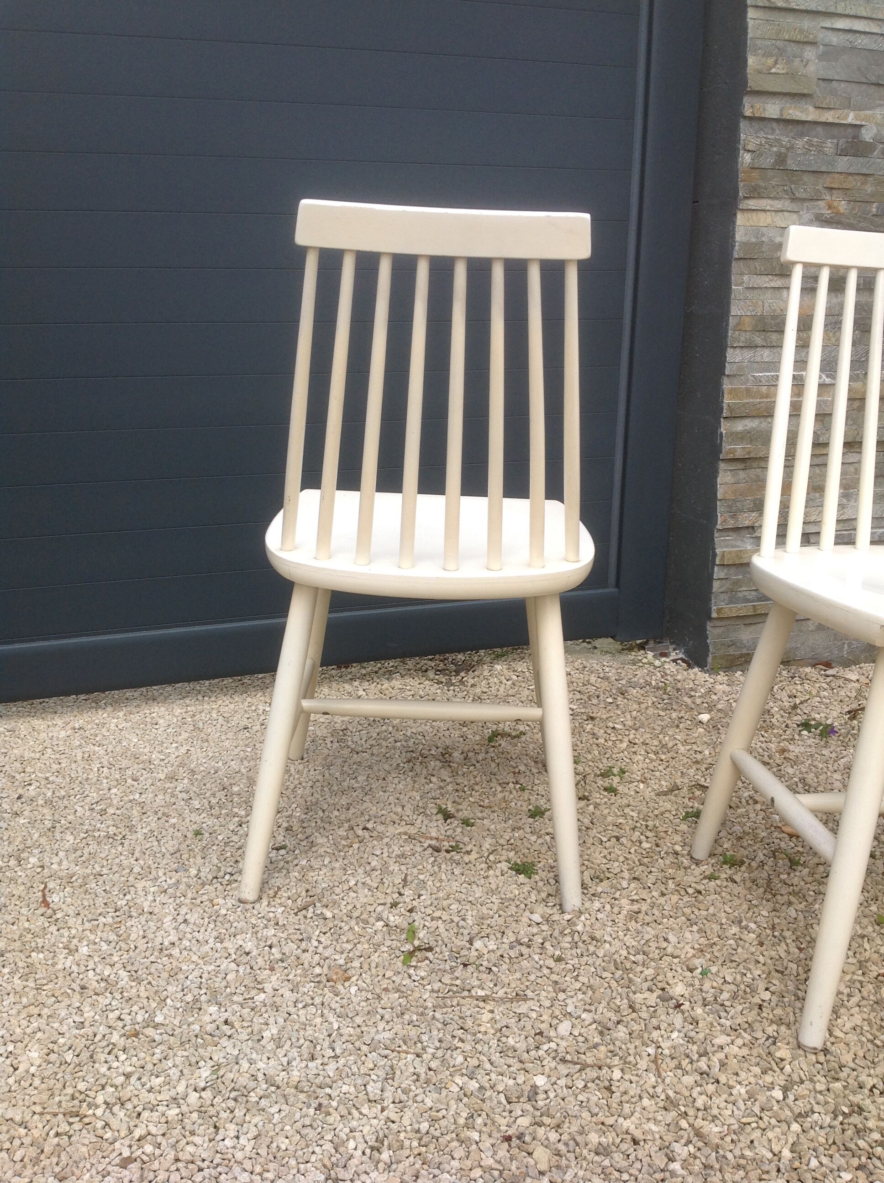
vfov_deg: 52.7
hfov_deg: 40.6
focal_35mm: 35
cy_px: 592
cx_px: 442
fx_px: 1195
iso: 50
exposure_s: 1/756
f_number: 2.4
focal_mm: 4.28
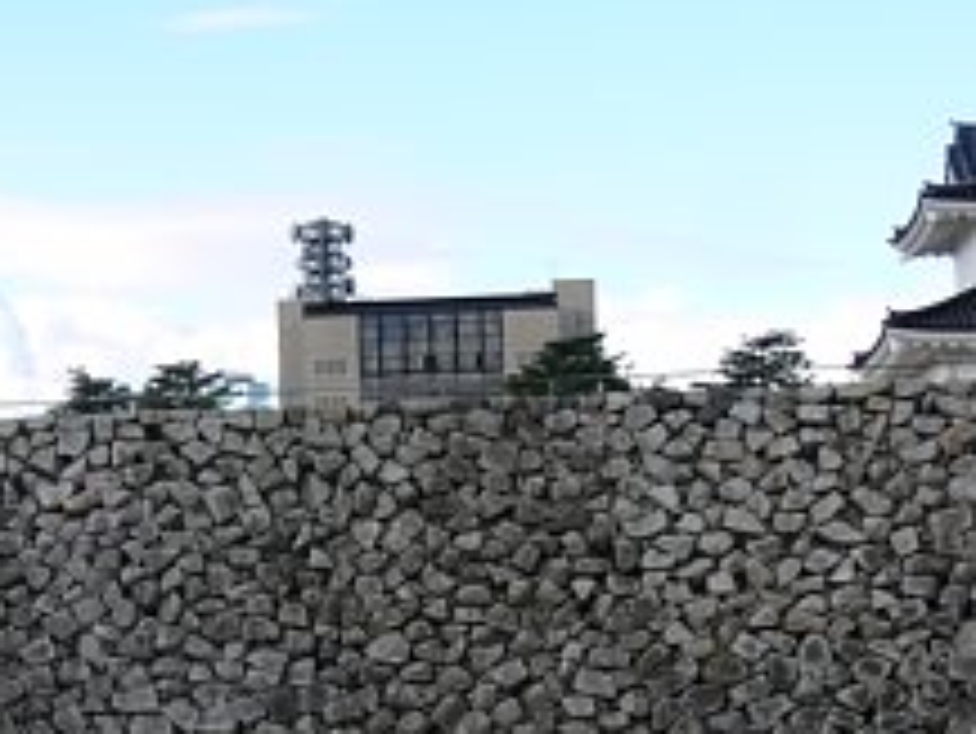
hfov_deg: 23.4
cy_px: 522
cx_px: 90
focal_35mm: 81
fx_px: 2285
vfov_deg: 18.1
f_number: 5.6
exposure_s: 1/125
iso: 80
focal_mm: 9.3
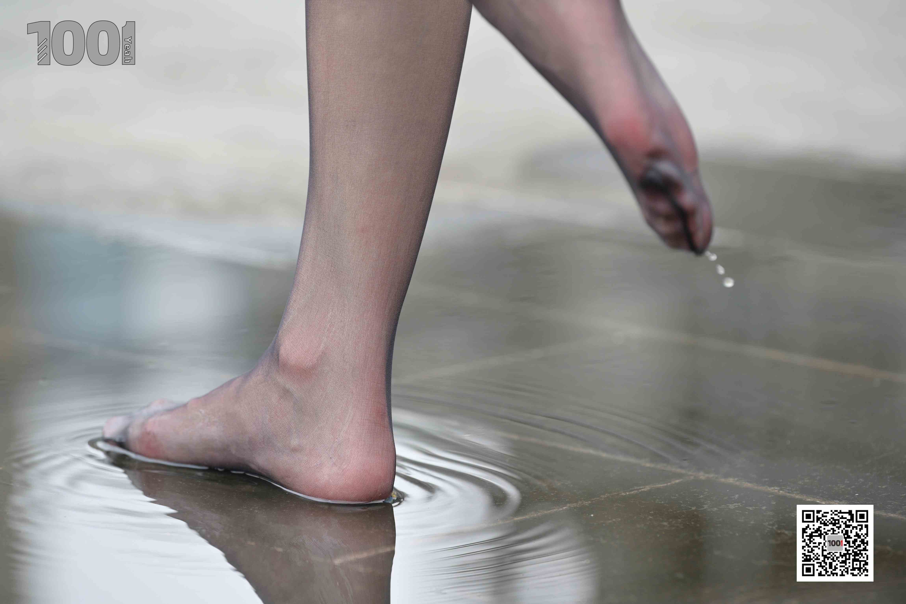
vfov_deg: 6.9
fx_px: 5033
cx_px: 453
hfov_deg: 10.3
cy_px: 302
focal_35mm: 200
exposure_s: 1/320
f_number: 4
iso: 200
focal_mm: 200
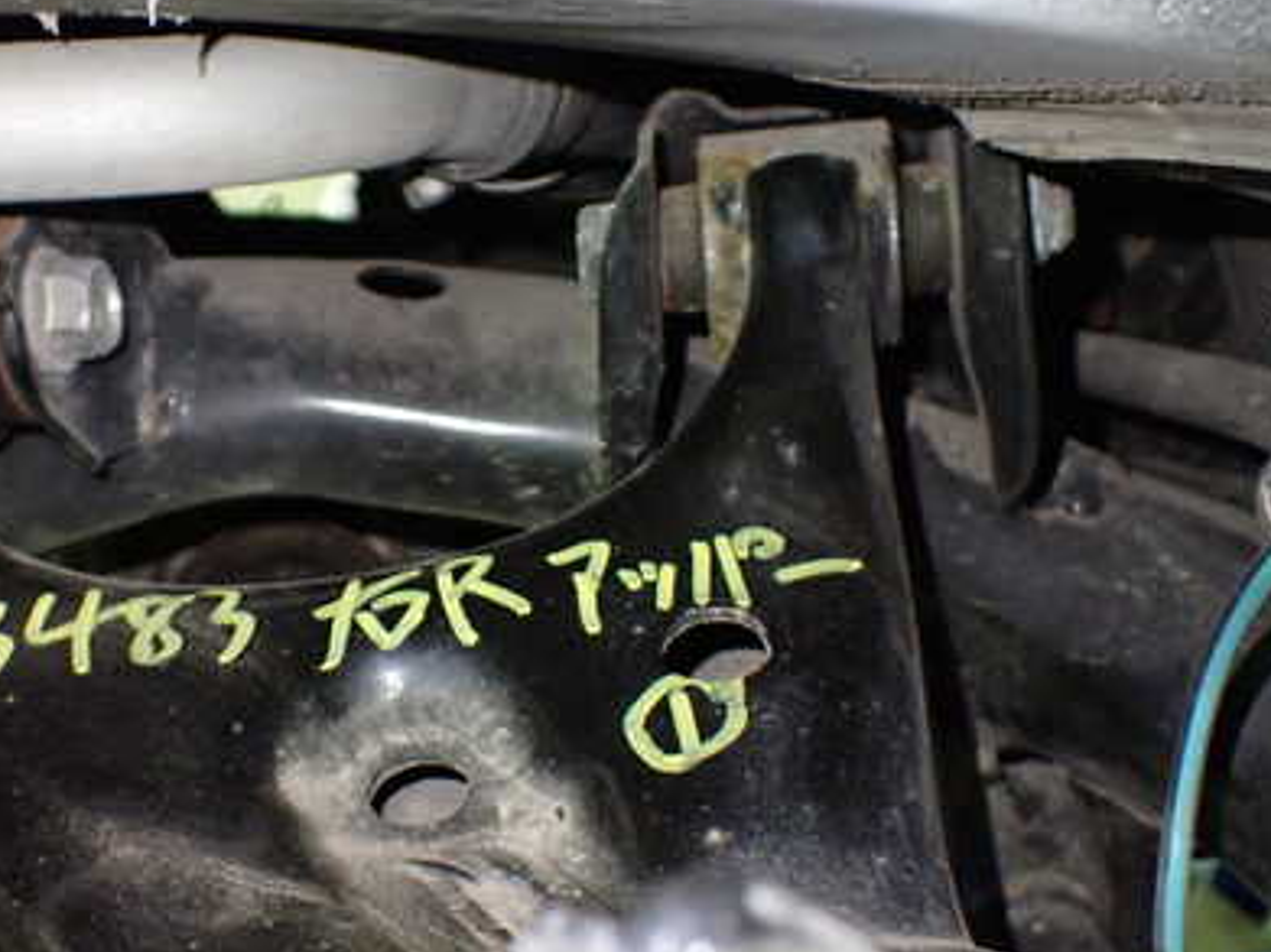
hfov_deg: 40.8
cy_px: 497
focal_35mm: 46
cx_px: 442
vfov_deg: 31.5
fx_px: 1688
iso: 1000
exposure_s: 1/30
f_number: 2.3
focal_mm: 5.4
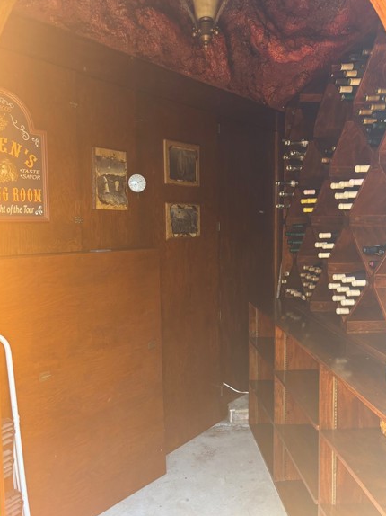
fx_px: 431
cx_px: 191
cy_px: 259
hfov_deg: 48.2
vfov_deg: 61.7
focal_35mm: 29
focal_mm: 5.96
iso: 125
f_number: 1.6
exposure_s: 1/68
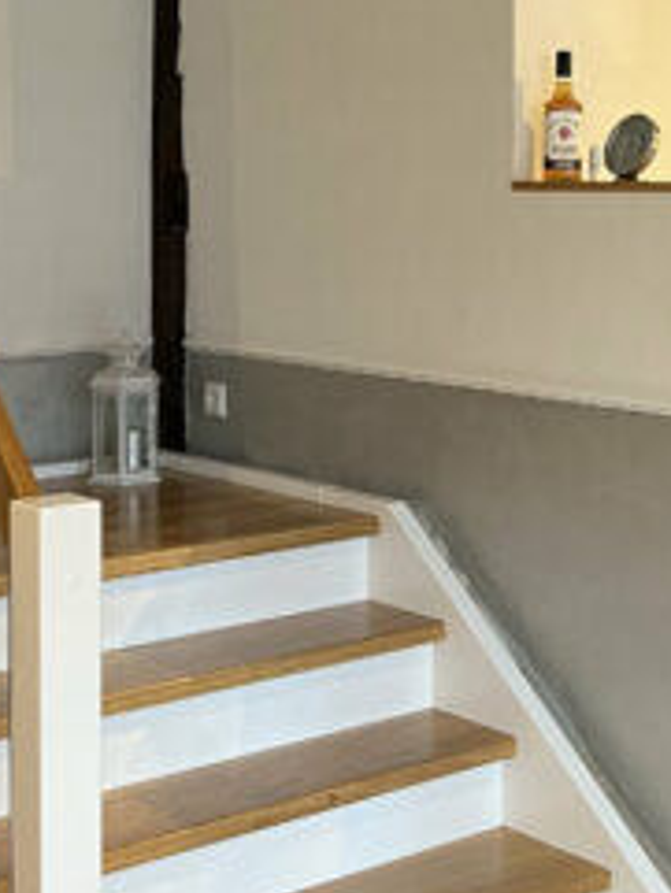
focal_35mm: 69
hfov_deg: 21.0
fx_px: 1782
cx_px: 571
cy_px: 278
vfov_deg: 27.9
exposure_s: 1/50
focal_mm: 5.7
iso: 250
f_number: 1.5
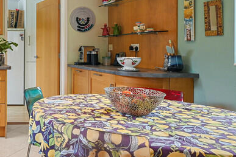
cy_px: 45
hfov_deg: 39.5
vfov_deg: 35.4
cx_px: -39
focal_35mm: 37
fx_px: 243
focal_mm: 14
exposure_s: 1/4
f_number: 8
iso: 400
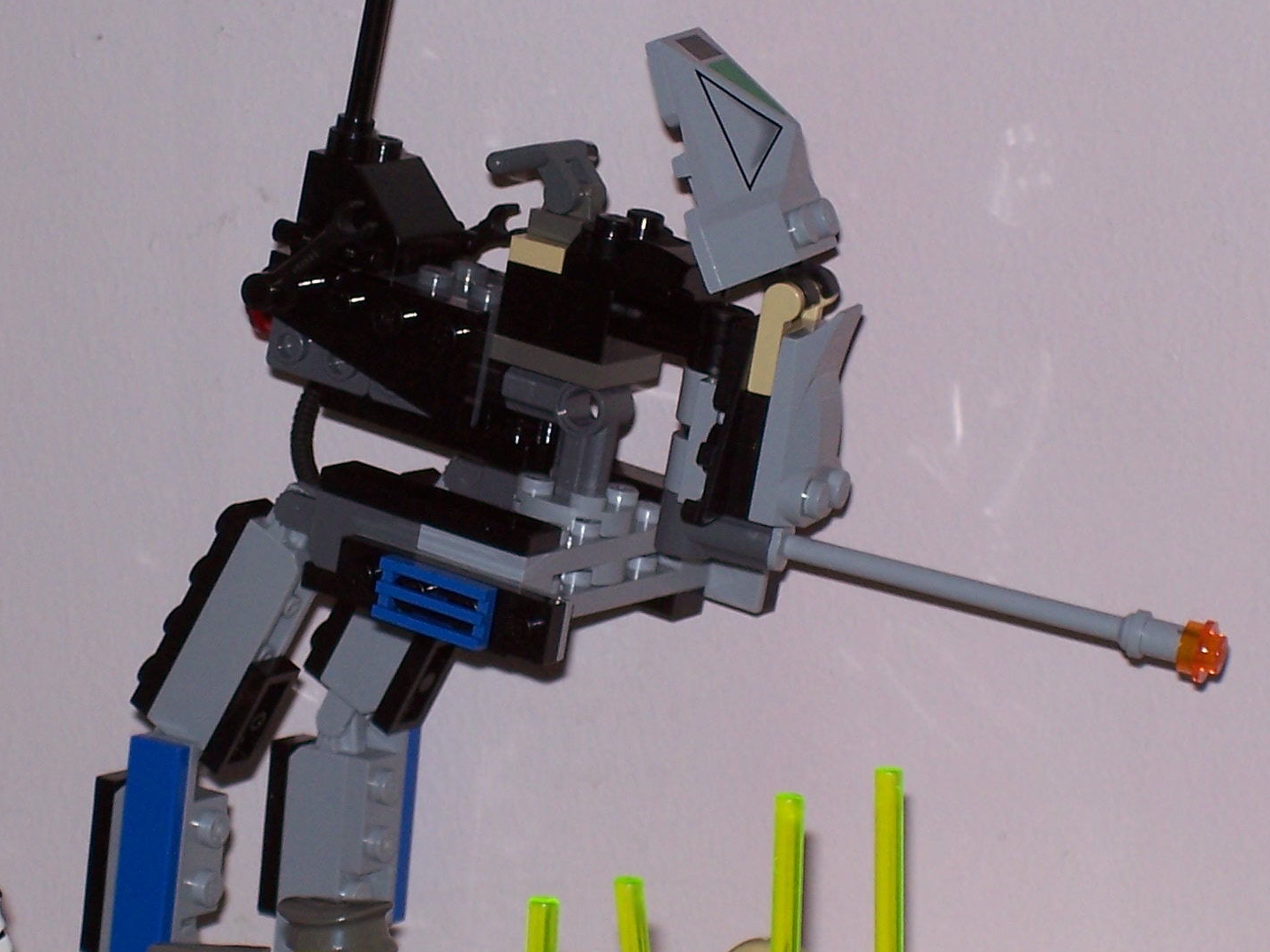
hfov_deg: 10.8
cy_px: 516
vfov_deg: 8.1
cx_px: 463
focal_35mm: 183
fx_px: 6714
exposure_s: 1/90
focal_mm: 16.8
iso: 80
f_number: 4.6
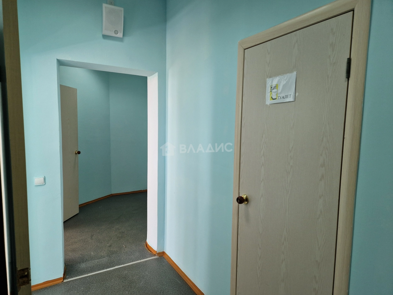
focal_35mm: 23
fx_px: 261
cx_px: 196
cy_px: 148
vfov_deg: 58.9
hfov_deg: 73.9
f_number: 1.8
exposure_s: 1/100
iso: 100
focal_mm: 5.4
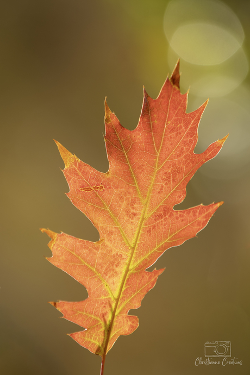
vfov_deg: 7.6
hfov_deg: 5.1
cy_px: 188
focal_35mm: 270
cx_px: 125
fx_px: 2812
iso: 100
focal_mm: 180
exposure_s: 1/800
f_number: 4.5
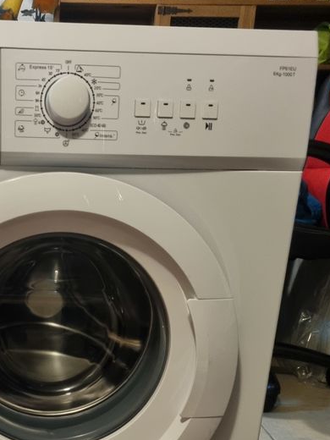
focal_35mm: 50
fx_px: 636
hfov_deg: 28.0
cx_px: 33
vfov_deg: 36.3
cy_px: 378
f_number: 1.8
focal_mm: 5.4
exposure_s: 1/25
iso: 500
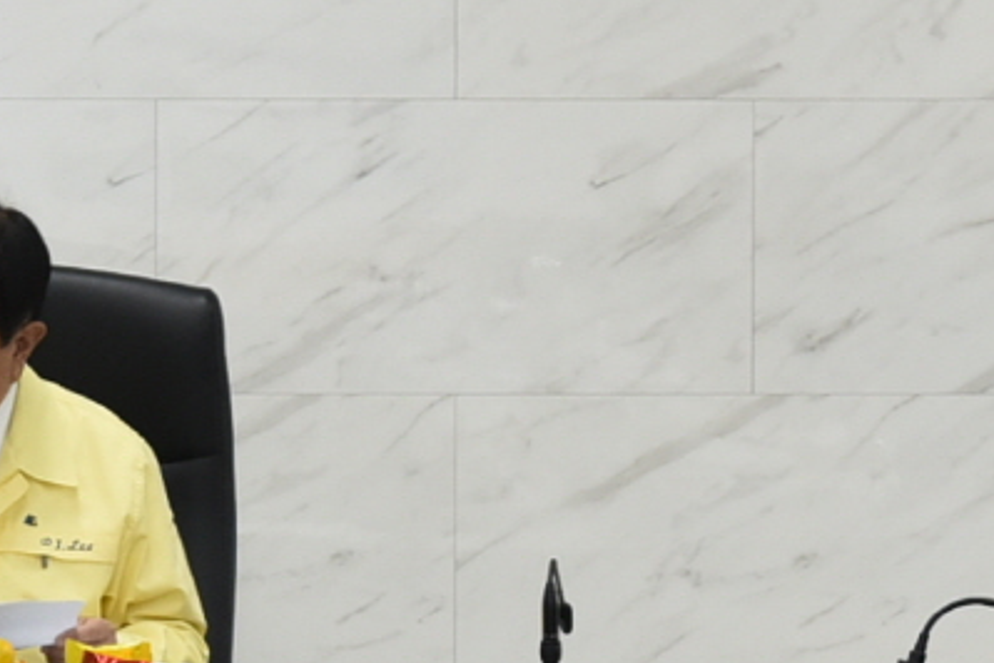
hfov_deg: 6.6
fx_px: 8642
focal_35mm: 313
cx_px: -117
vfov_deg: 4.4
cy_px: 338
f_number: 4.5
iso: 640
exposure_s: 1/125
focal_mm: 52
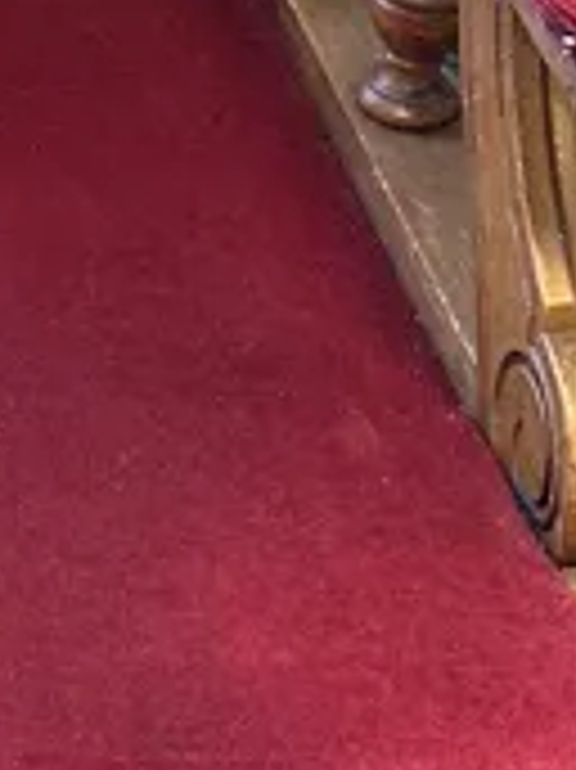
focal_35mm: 144
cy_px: -81
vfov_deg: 13.4
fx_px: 3199
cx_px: -477
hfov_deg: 9.7
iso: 250
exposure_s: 1/61
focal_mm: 6.86
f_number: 1.78
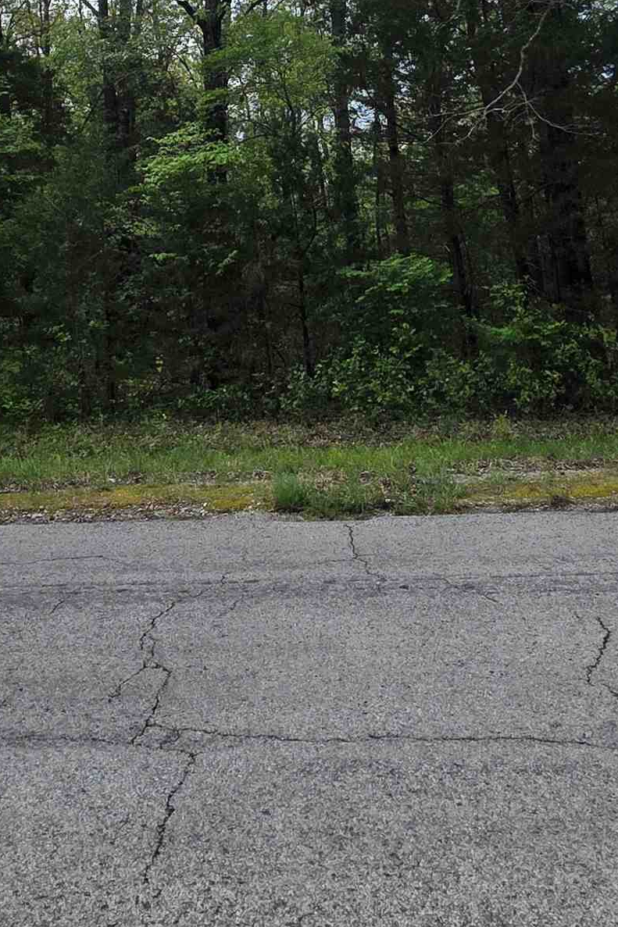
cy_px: 47
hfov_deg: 37.8
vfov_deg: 47.3
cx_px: 291
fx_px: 901
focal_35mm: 35
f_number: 1.9
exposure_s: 1/2693
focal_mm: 2.2
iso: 40
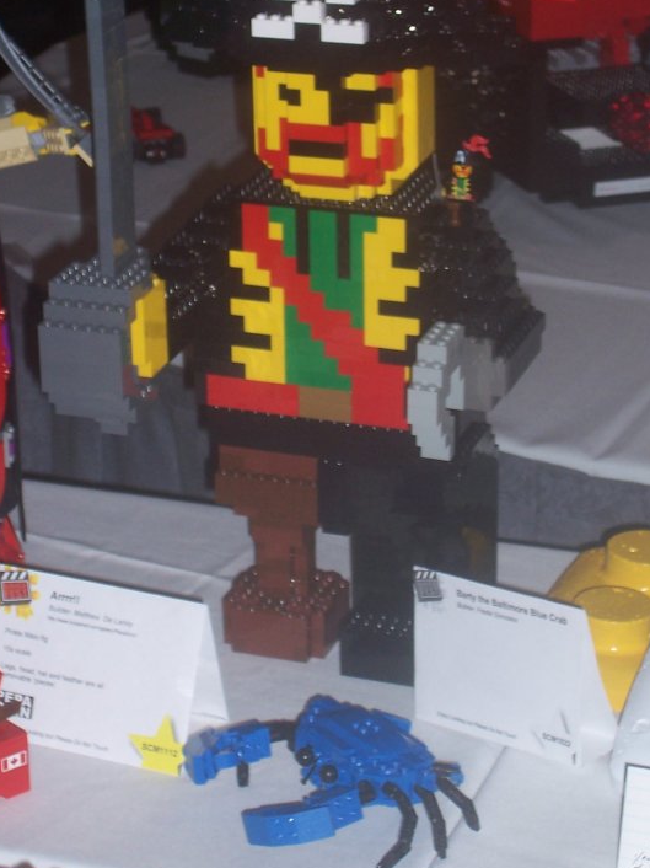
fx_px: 2981
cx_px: 300
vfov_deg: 16.5
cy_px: 247
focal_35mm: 119
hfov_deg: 12.4
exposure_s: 1/90
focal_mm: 13.5
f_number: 4.1
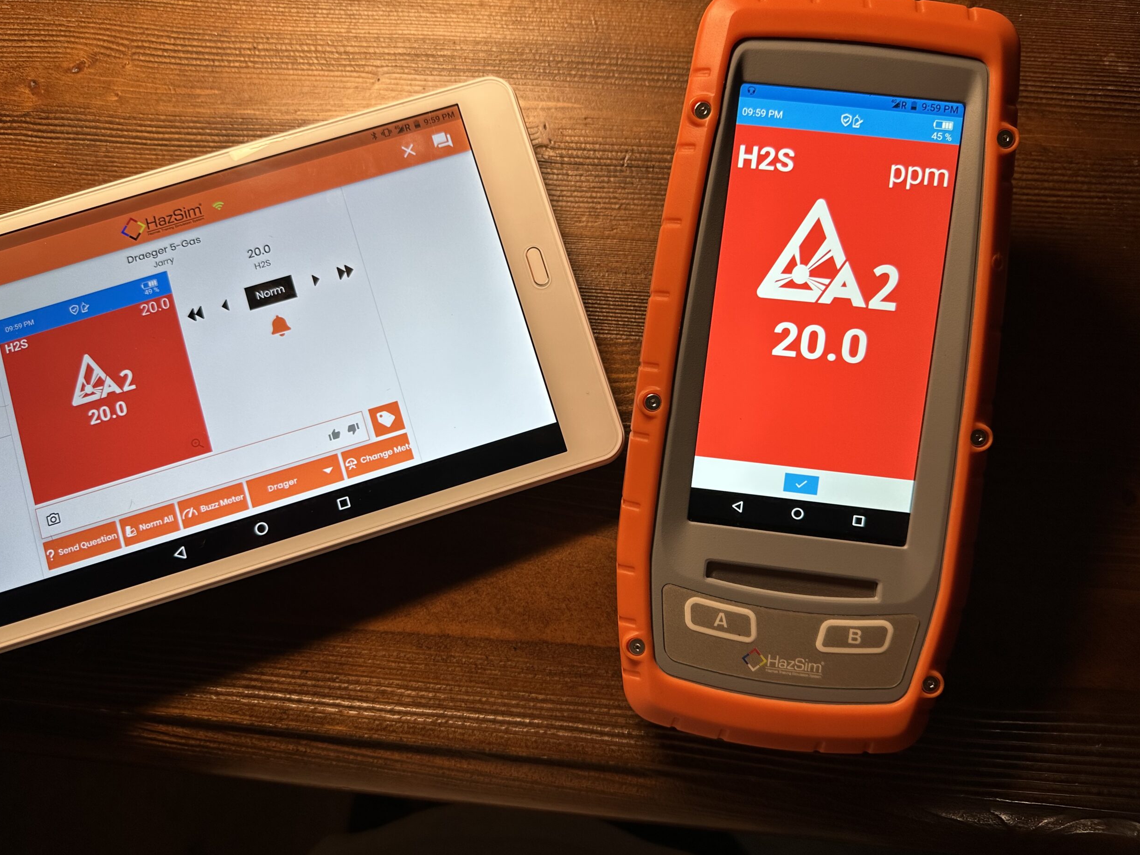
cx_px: 566
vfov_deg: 54.9
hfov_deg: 69.4
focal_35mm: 25
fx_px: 823
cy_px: 418
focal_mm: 6.86
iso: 80
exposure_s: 1/121
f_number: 1.78
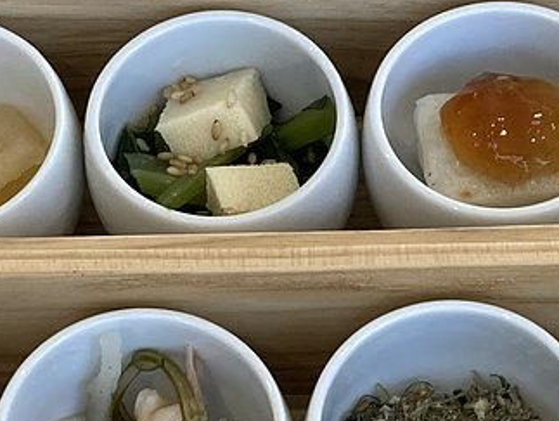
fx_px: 2150
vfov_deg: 11.1
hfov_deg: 14.8
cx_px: 405
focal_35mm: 133
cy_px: 418
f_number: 1.8
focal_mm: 3.99
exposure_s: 1/100
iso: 80
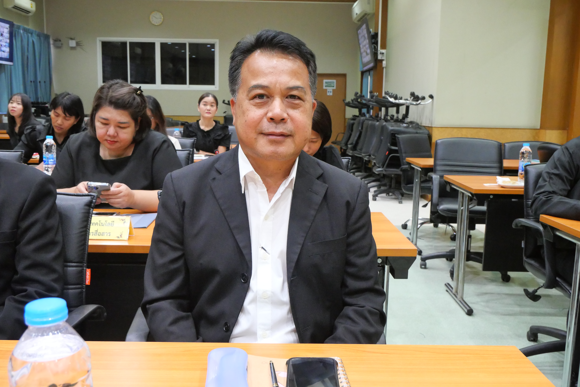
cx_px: 290
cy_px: 194
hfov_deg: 54.4
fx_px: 564
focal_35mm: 35
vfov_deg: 37.9
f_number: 6.3
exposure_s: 1/30
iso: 3200
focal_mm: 17
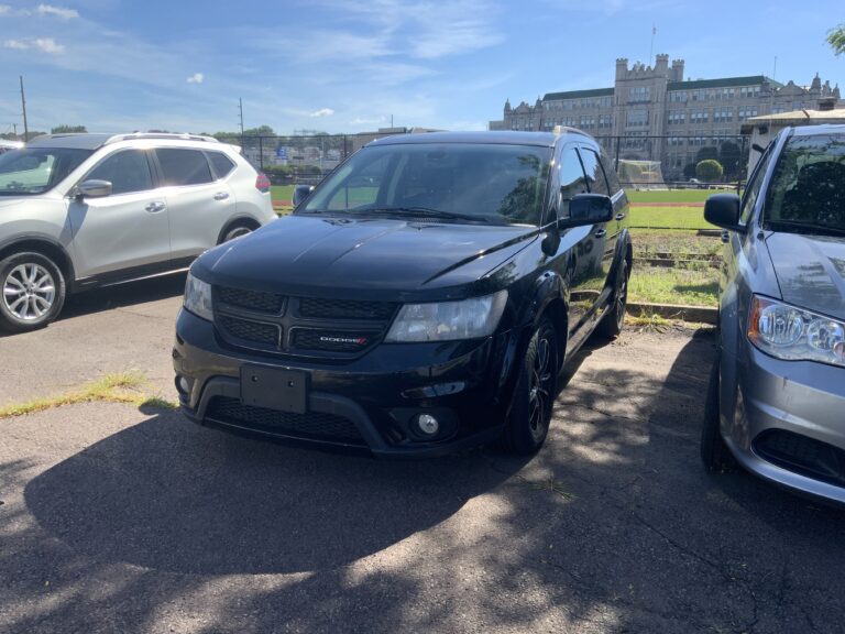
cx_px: 422
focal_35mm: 29
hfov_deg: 61.7
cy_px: 317
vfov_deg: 48.2
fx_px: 708
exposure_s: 1/962
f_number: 1.8
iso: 16
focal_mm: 3
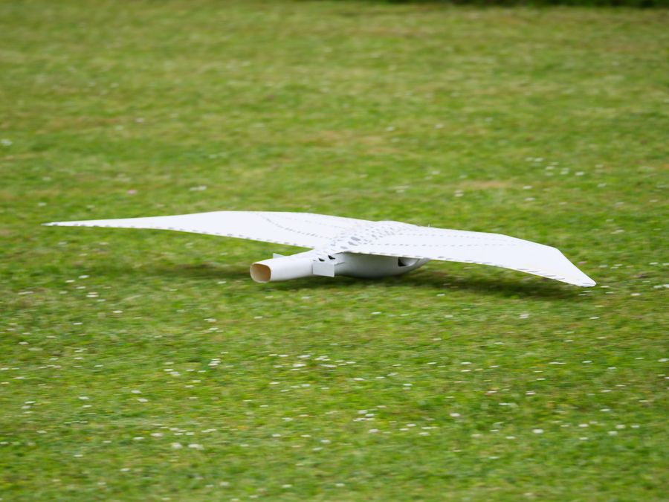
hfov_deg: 7.2
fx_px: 5295
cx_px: 334
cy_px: 251
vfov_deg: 5.4
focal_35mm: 274
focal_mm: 137
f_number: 4.5
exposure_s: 1/500
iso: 200
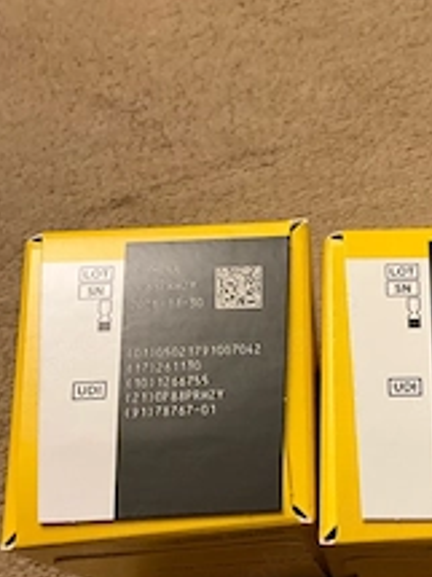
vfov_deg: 35.2
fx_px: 899
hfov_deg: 26.6
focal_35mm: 54
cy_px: 381
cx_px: 338
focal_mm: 3
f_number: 1.8
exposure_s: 1/34
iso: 320
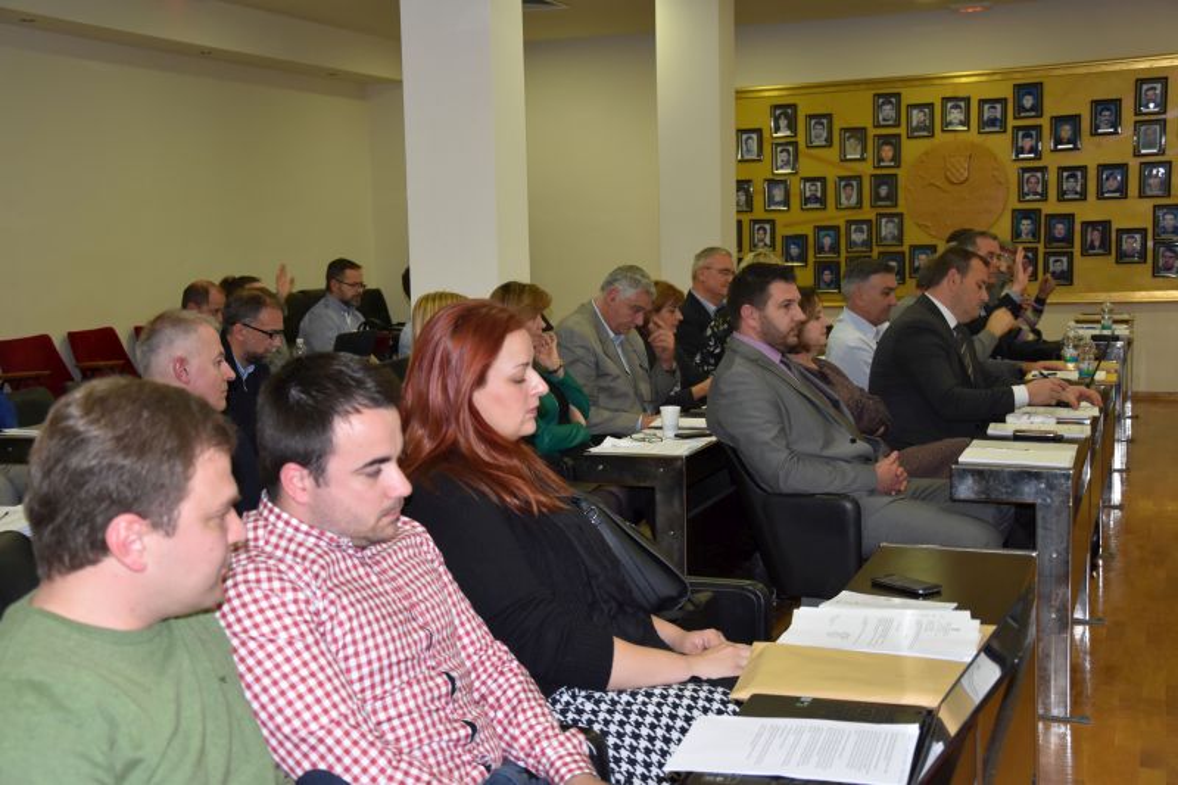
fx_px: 1570
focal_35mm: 48
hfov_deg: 41.1
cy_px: 392
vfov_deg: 28.1
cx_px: 589
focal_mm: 32
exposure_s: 1/60
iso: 900
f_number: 4.2
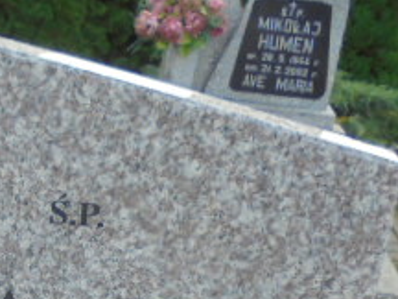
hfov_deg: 24.1
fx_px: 885
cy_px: 353
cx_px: -13
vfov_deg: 18.2
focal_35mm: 77
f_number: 3.5
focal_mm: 4.6
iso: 100
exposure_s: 1/250
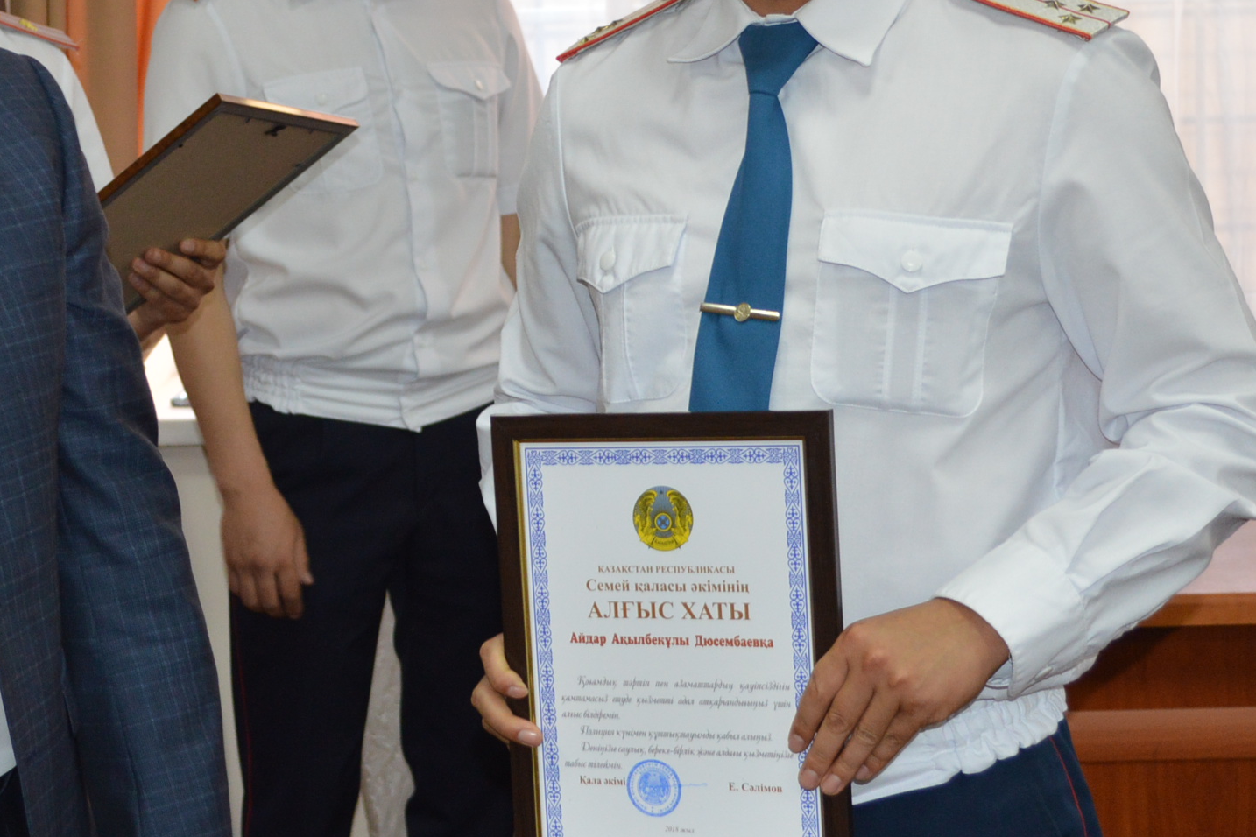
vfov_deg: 15.5
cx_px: 454
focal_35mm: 88
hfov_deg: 23.1
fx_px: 3070
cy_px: 362
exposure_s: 1/60
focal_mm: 28
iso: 640
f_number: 4.5
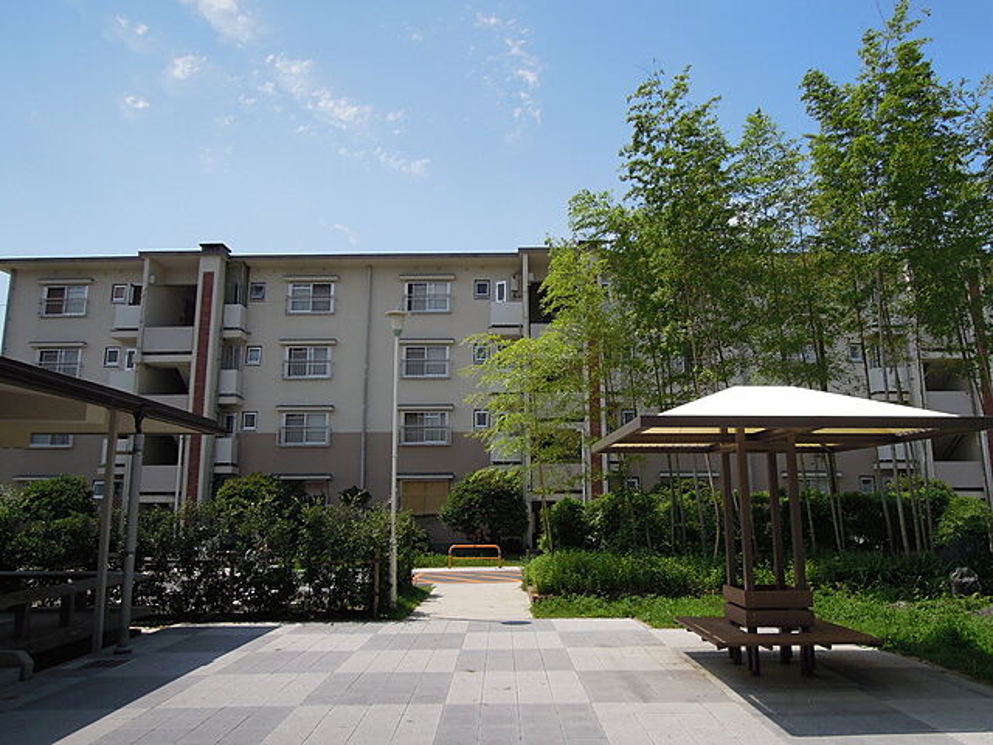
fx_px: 688
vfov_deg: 56.8
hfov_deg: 71.6
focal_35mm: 24
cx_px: 496
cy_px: 372
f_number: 4.5
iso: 160
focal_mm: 4.3
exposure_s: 1/1600
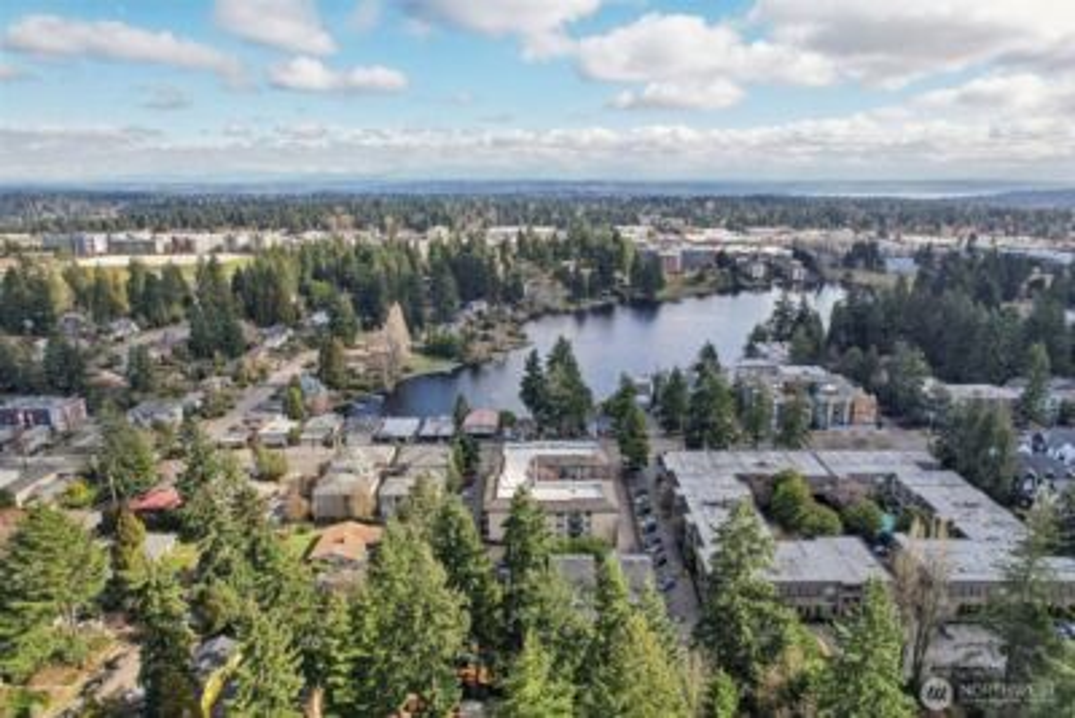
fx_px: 657
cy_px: 359
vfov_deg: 57.3
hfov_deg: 78.6
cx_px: 538
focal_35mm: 22
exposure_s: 1/1250
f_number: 2.8
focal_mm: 8.4
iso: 100
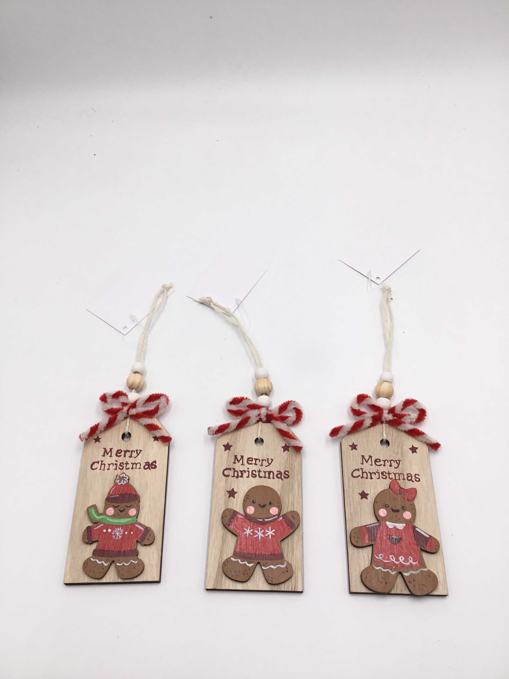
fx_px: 608
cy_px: 340
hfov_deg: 45.4
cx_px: 254
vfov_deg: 58.4
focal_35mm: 31
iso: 25
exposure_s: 1/262
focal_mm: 3.3
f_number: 2.4
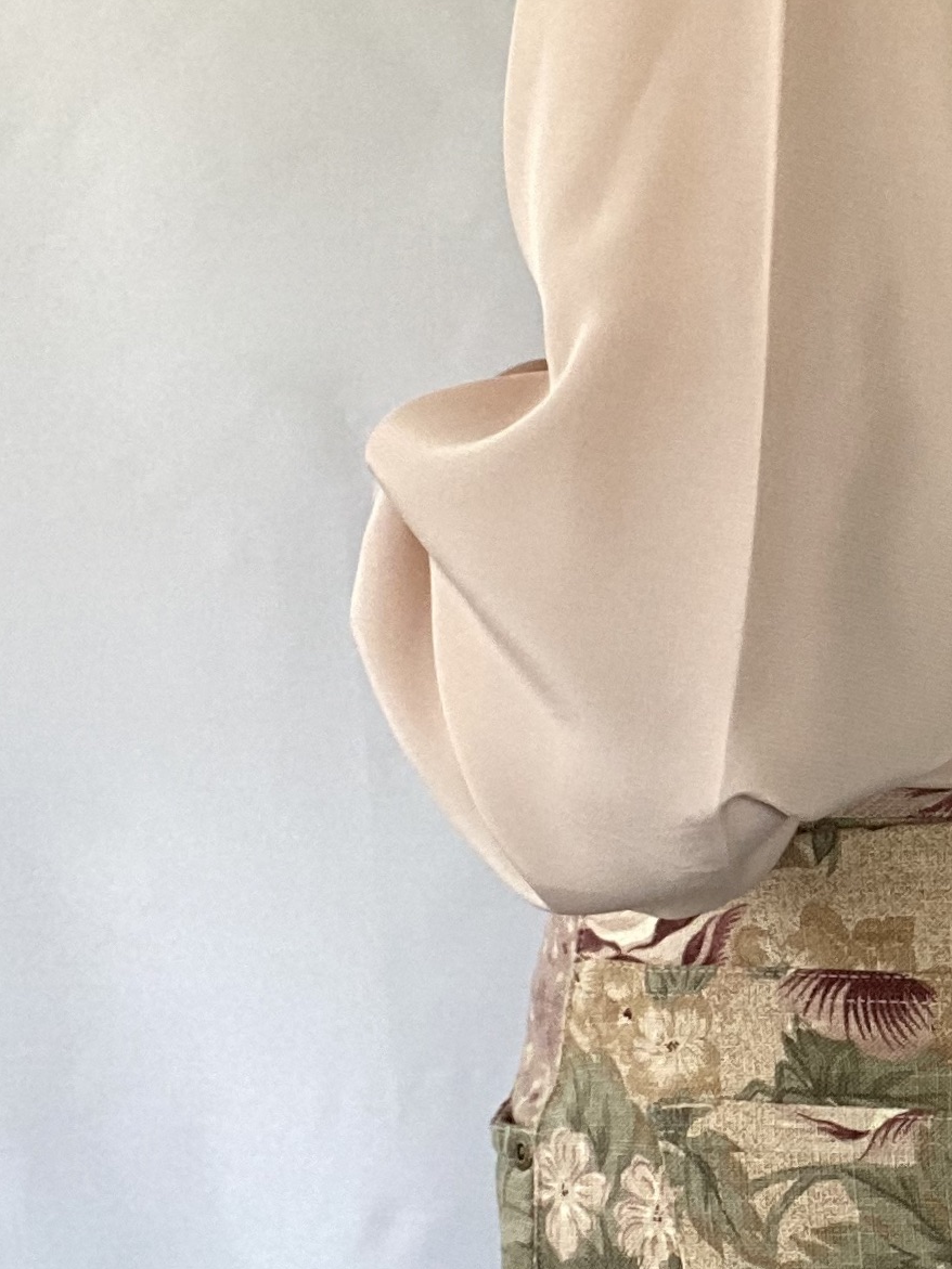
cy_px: 721
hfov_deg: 18.4
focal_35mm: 76
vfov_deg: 25.6
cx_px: 1152
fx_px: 2787
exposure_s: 1/122
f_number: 2.2
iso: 64
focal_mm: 2.71
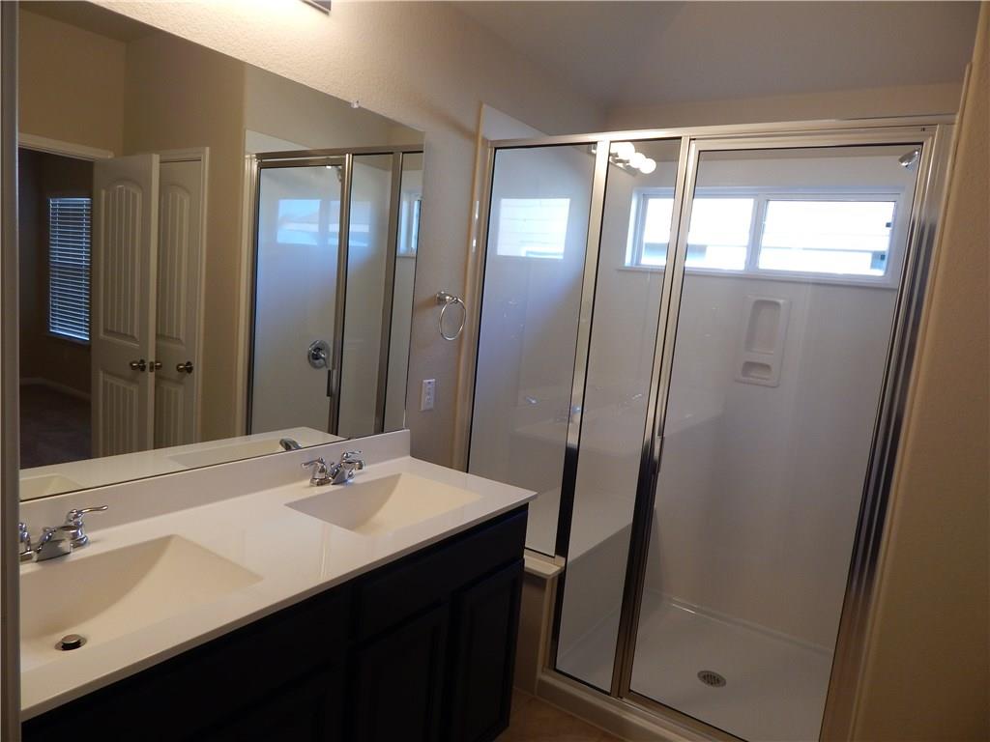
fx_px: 629
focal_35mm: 22
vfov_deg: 61.1
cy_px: 371
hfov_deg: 76.4
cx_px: 495
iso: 125
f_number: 3
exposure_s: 1/30
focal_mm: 4
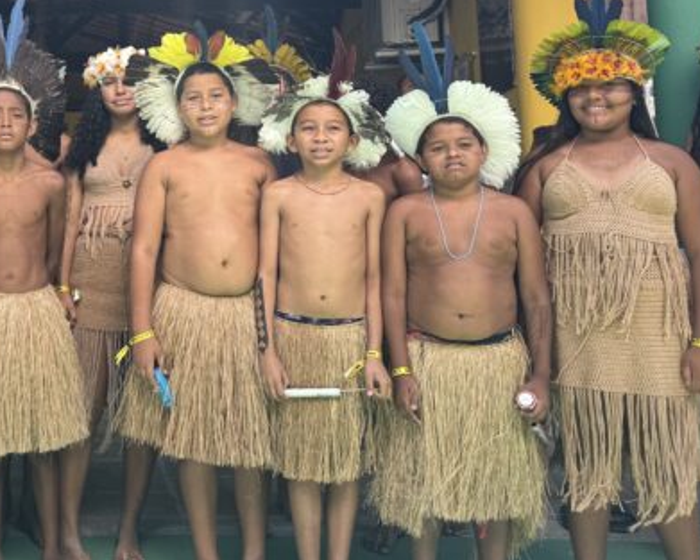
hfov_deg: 37.5
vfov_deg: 32.1
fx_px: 953
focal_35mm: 46
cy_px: 138
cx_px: 63
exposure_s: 1/685
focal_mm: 6.76
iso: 80
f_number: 1.78
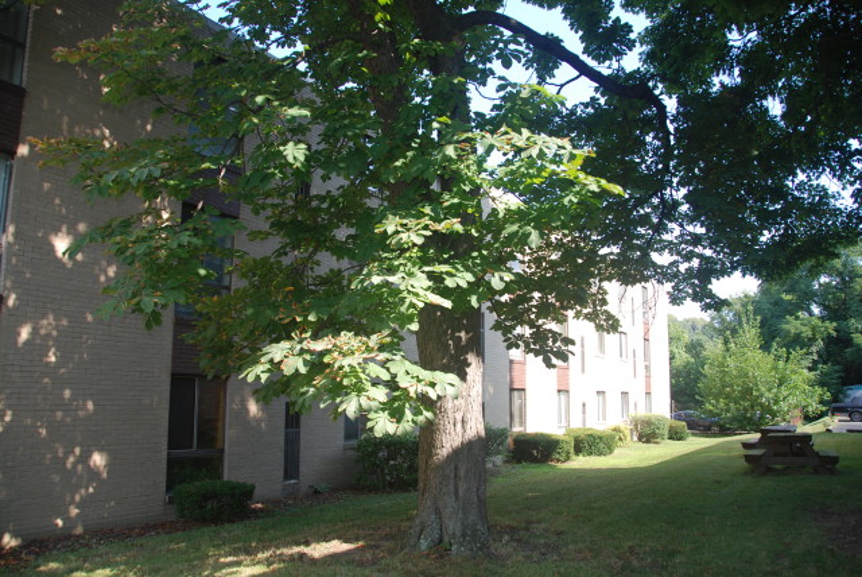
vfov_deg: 48.0
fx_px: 647
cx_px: 431
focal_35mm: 27
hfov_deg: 67.3
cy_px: 288
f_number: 3.5
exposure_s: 1/160
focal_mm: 18
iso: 100
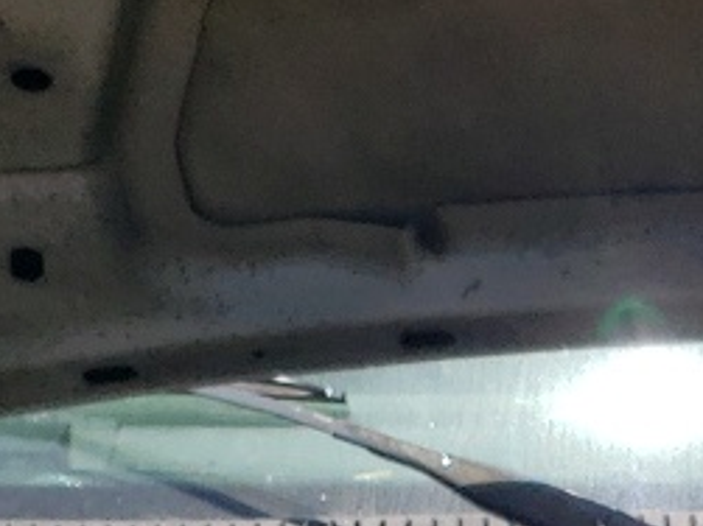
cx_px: 935
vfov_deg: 7.9
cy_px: 1516
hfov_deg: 11.6
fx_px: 3370
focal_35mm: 166
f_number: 1.5
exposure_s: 1/2500
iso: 50
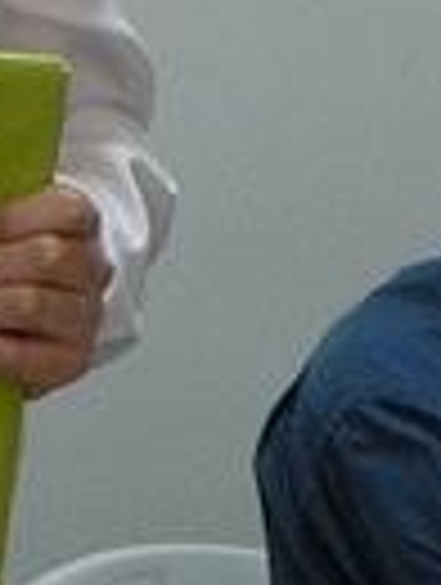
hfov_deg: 5.2
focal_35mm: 275
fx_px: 4656
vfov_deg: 7.1
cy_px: -310
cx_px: -752
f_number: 3.5
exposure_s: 1/60
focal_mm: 9.8
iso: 316
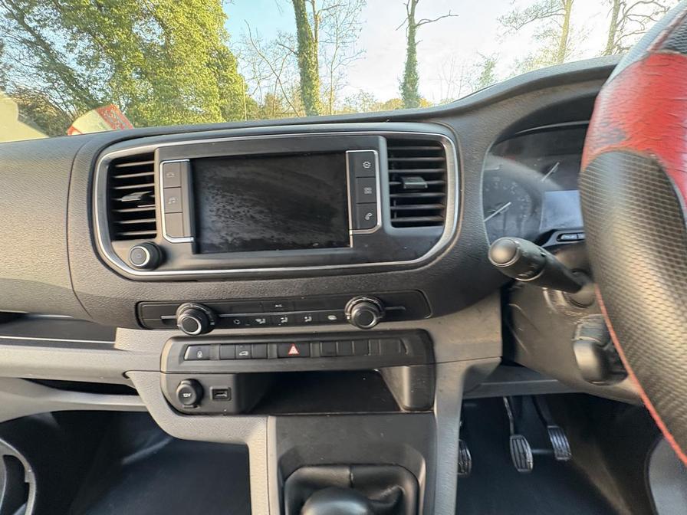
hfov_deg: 102.1
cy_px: 258
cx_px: 344
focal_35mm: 14
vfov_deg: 85.7
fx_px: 278
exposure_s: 1/86
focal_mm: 2.22
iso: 200
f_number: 2.2
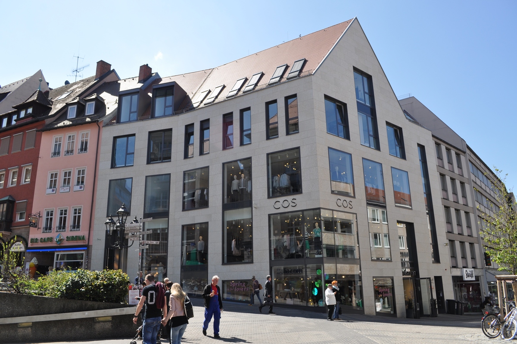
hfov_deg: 67.4
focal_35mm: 27
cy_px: 172
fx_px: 387
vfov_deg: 47.8
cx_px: 258
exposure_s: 1/250
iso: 200
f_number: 8
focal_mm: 18
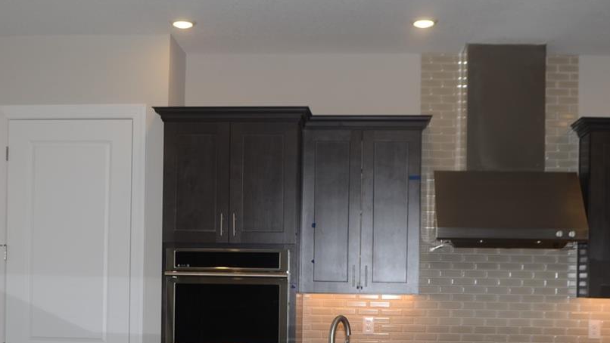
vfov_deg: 21.3
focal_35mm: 56
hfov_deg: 37.2
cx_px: 300
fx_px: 906
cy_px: 265
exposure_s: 1/100
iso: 100
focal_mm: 18
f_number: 3.5
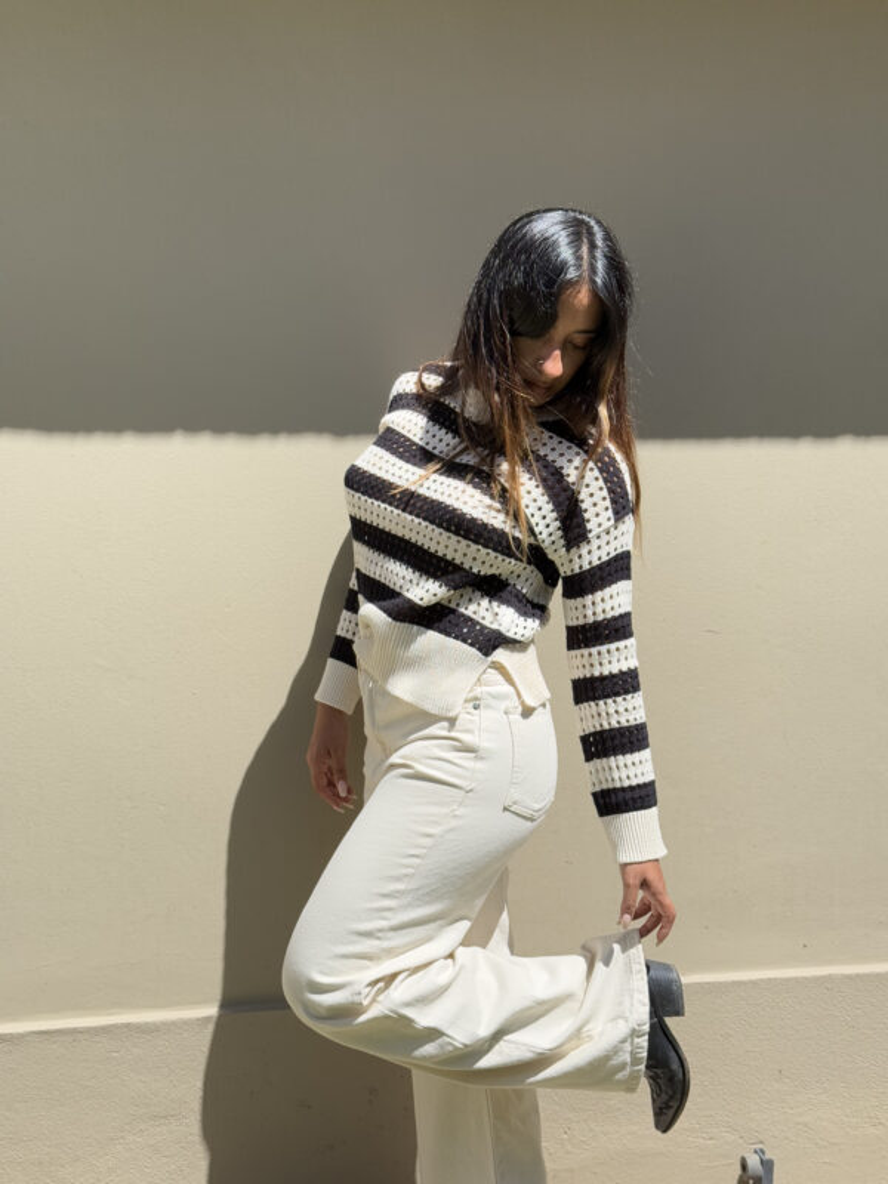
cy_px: 592
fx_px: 1642
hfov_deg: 30.3
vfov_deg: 39.7
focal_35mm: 48
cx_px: 444
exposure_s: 1/3891
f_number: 1.78
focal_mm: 6.76
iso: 100
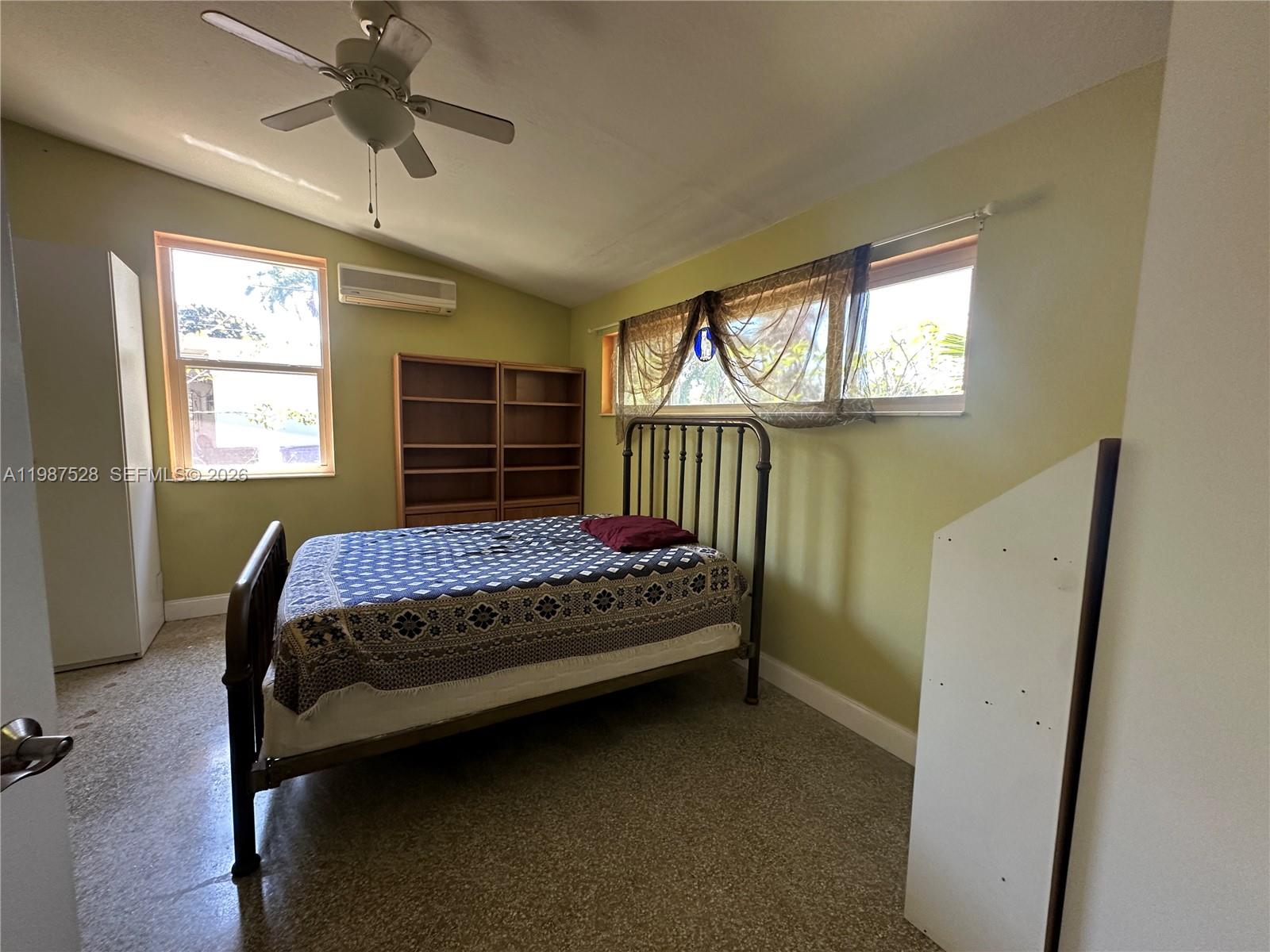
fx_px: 514
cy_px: 476
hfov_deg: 102.1
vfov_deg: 85.7
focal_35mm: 14
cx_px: 635
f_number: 2.2
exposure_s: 1/60
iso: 250
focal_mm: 2.22
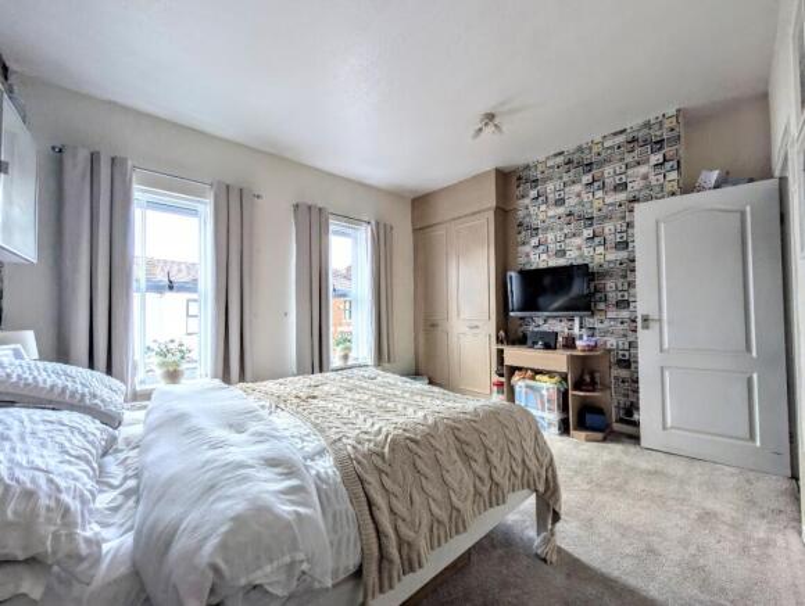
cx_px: 402
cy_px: 303
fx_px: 280
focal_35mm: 12
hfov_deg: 110.4
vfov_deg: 94.7
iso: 52
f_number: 1.7
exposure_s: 1/168
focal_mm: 2.02
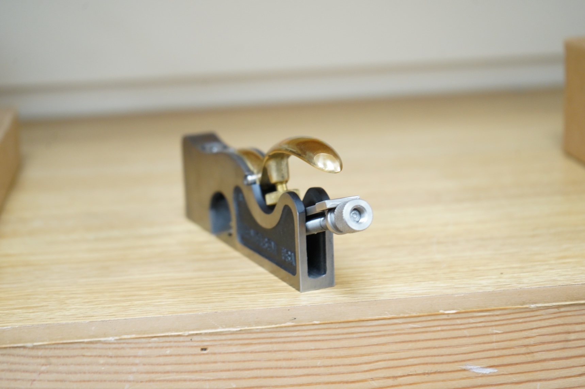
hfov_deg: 28.9
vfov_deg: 19.4
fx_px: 1136
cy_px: 194
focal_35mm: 70
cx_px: 292
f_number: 5.6
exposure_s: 1/80
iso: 2500
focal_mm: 70
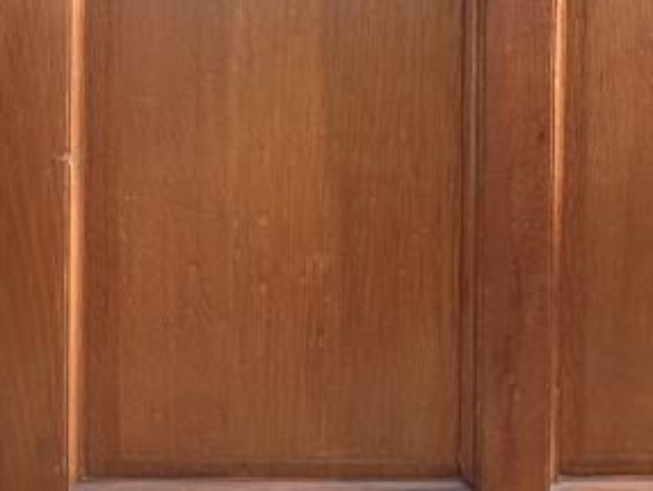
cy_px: 18
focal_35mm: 93
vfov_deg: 15.7
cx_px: -41
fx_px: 1756
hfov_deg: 20.2
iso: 50
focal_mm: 4.3
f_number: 2.4
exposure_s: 1/237
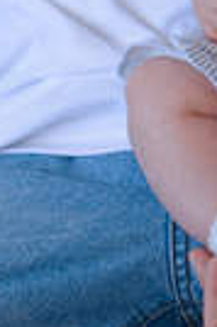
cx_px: 357
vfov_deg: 10.7
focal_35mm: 187
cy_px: -105
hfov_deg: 7.2
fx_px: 1695
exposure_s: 1/100
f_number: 4.5
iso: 640
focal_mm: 50
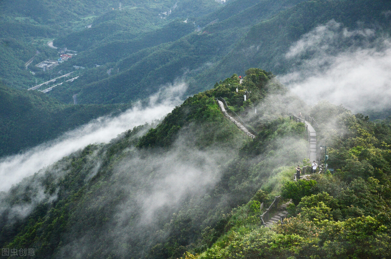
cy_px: 130
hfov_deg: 20.7
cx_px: 196
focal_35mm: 99
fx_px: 1073
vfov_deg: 13.8
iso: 800
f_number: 7.1
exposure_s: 1/320
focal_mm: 66
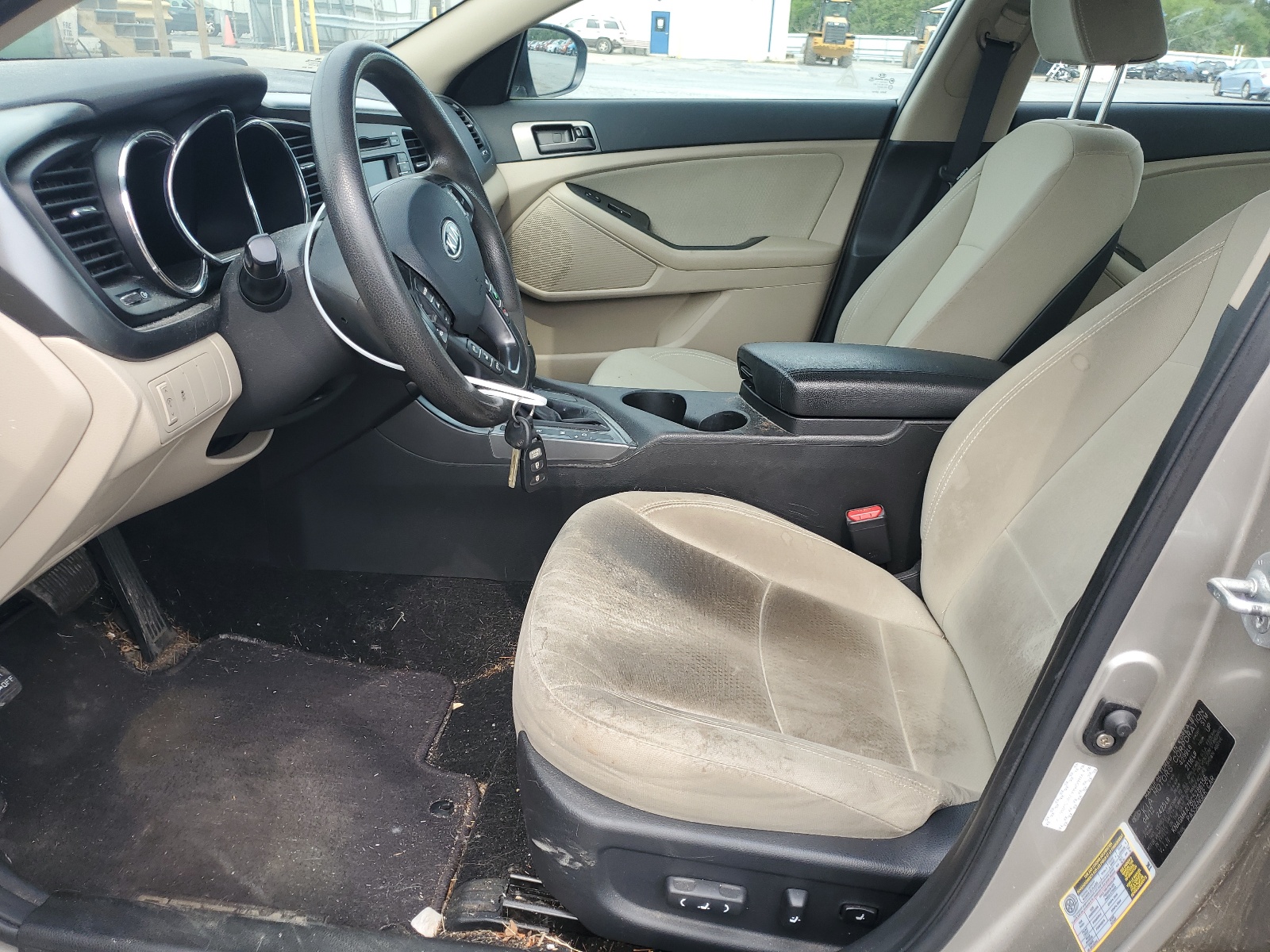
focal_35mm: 26
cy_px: 476
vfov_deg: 53.1
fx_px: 954
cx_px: 635
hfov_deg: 67.3
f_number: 1.5
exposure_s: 1/417
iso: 50
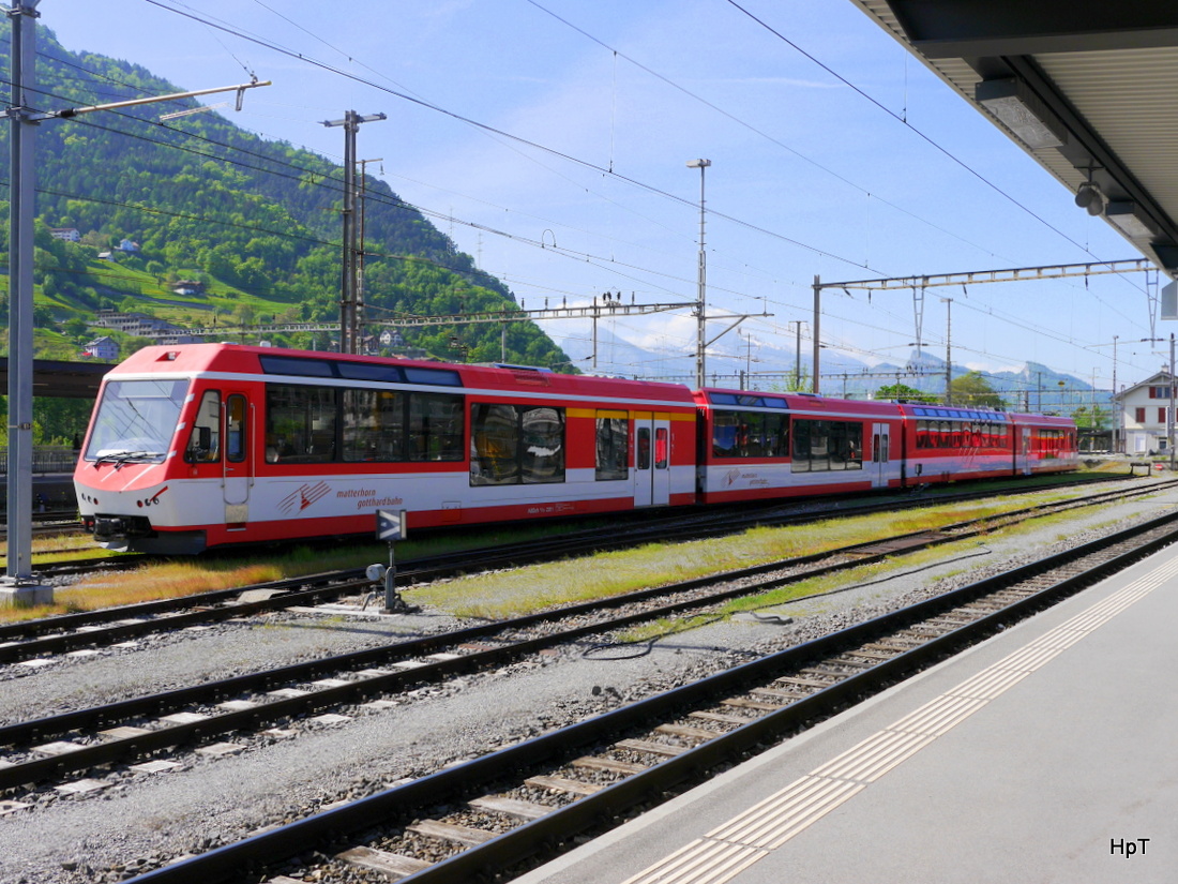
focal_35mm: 38
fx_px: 1293
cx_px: 589
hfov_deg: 49.0
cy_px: 442
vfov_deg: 37.7
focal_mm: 19
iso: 160
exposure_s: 1/400
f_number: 8
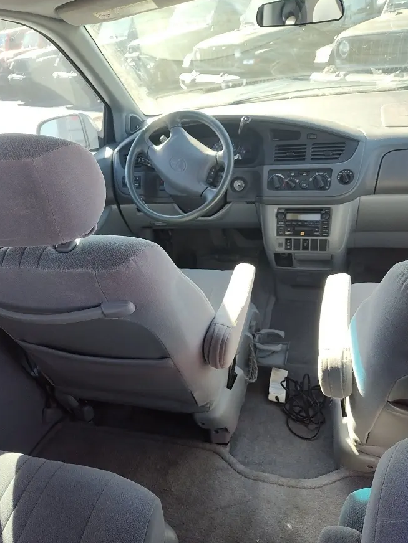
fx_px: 424
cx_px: 185
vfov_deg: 65.3
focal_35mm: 27
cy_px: 286
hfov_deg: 51.3
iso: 100
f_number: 1.8
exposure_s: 1/294
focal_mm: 5.56
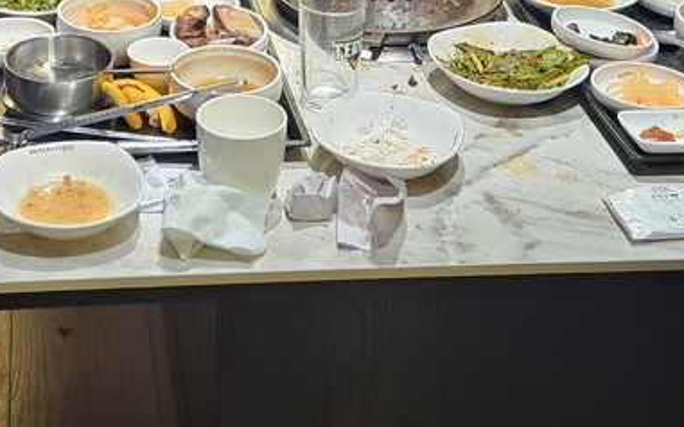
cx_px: 178
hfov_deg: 25.0
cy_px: -231
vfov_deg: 14.7
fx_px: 1528
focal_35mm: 82
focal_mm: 5.4
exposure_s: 1/40
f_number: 1.8
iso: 640
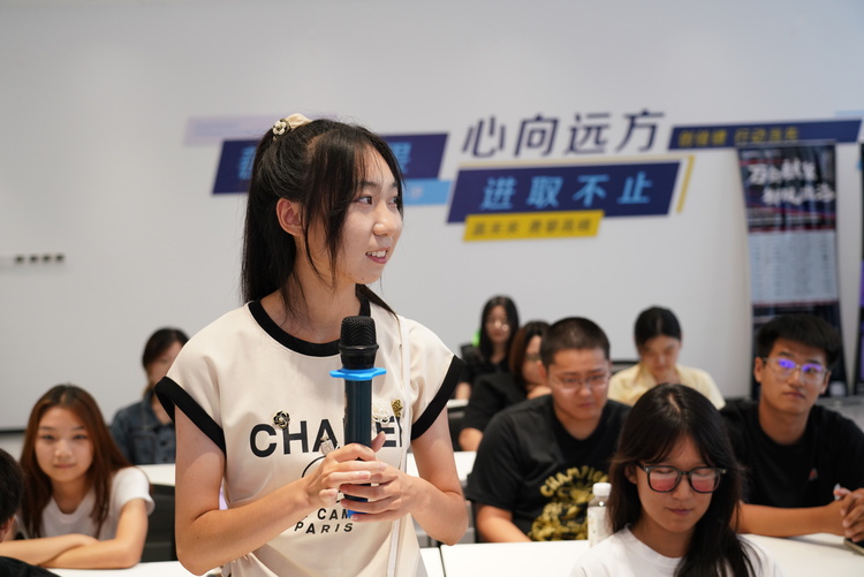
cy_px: 288
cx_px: 432
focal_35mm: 50
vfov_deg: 27.0
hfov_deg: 39.6
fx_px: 1201
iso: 1600
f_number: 4
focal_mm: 50
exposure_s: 1/200
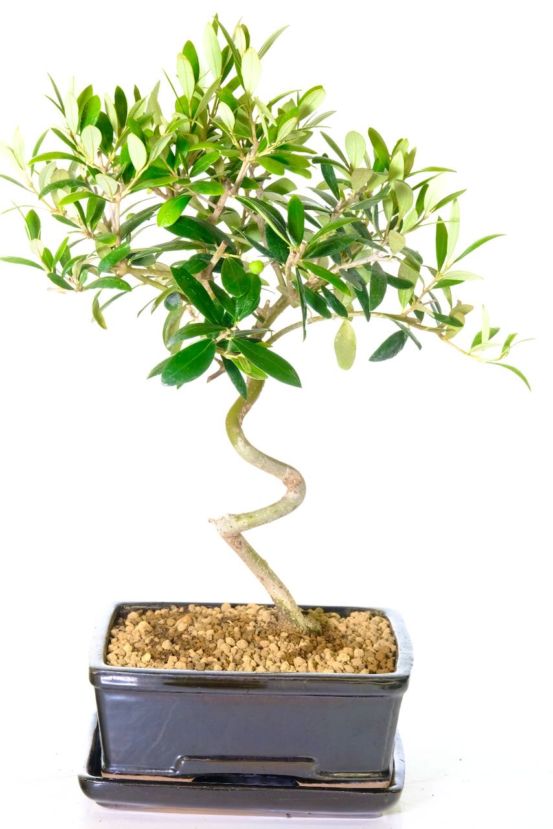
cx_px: 276
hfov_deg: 12.9
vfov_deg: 19.3
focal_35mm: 106
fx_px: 2441
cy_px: 414
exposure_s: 1/13
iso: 1600
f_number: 10
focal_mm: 70.5
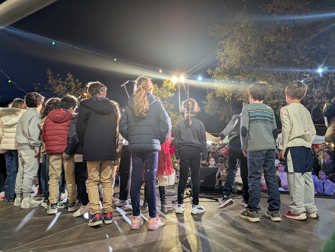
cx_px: 168
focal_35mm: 24
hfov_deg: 71.5
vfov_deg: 56.9
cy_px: 126
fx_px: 233
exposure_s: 1/100
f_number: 1.85
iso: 452
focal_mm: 6.81
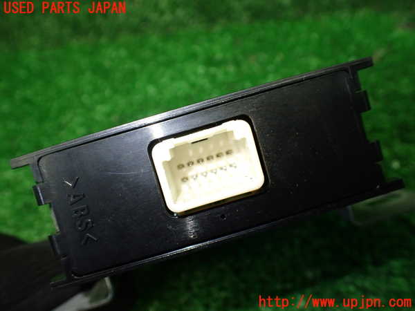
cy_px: 156
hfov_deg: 60.0
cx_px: 208
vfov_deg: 46.8
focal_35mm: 30
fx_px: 360
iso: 400
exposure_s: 1/125
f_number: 2.3
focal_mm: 5.4
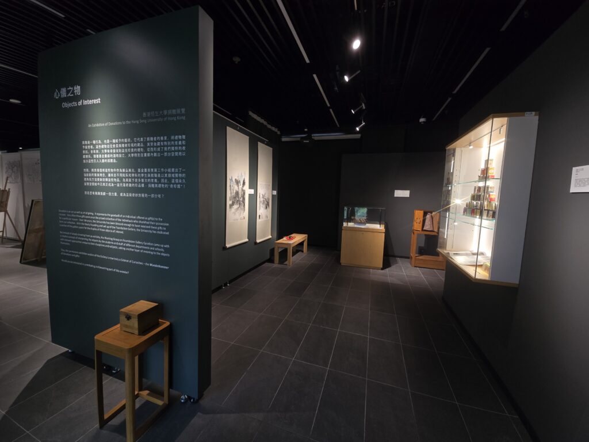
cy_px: 221
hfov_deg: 106.2
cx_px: 294
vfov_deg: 89.9
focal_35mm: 13
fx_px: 221
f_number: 2.2
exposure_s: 1/100
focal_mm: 2.2
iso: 64
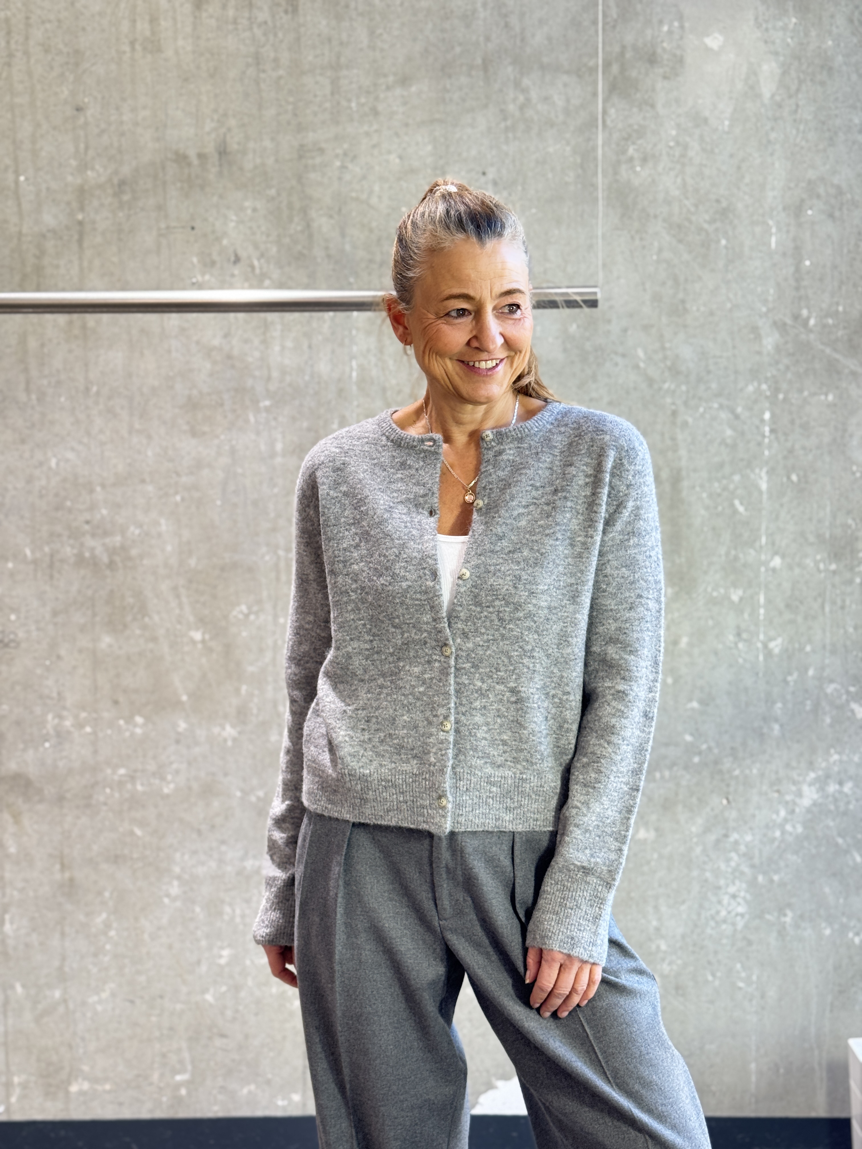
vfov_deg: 39.7
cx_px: 431
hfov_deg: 30.3
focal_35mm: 48
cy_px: 574
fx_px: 1594
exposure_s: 1/50
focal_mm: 6.76
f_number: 1.78
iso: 80
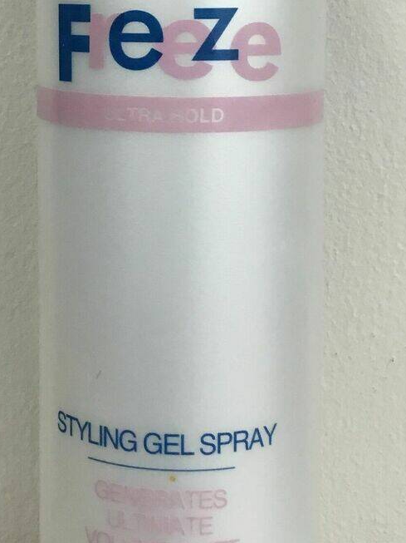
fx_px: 1190
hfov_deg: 19.3
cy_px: 106
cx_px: 144
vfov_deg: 25.2
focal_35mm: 76
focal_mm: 3.3
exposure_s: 1/33
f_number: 2.4
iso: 32
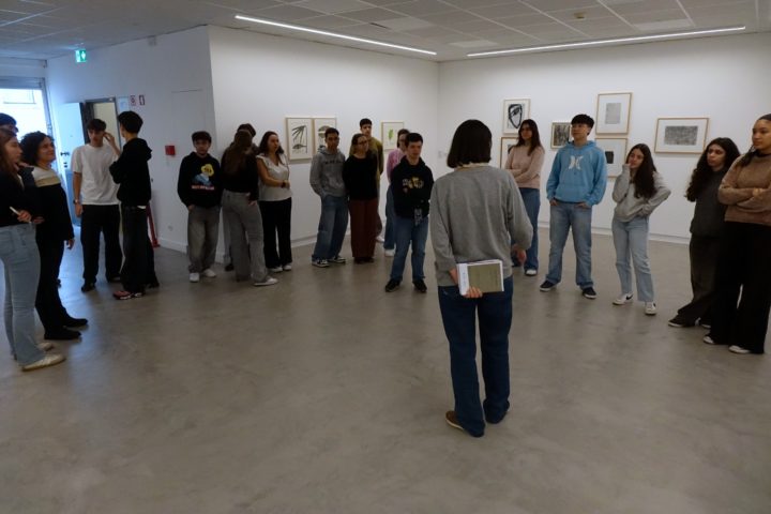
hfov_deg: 73.7
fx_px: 514
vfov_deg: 53.1
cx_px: 386
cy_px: 257
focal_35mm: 24
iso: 2000
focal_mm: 8.8
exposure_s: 1/320
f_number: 4
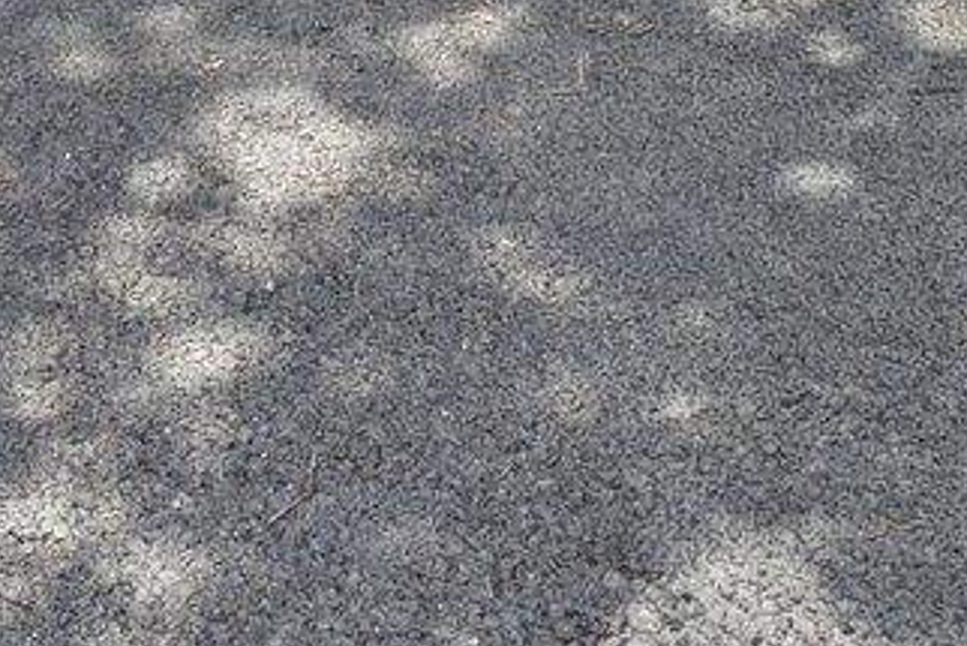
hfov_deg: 22.8
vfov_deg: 10.6
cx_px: 423
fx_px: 2392
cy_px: -1297
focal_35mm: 89
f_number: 8
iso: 100
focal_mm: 14
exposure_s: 1/100
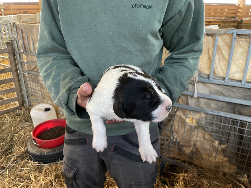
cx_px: 126
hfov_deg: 67.3
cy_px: 94
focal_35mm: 26
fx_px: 189
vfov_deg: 53.1
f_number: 1.6
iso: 500
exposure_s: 1/25
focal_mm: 4.2
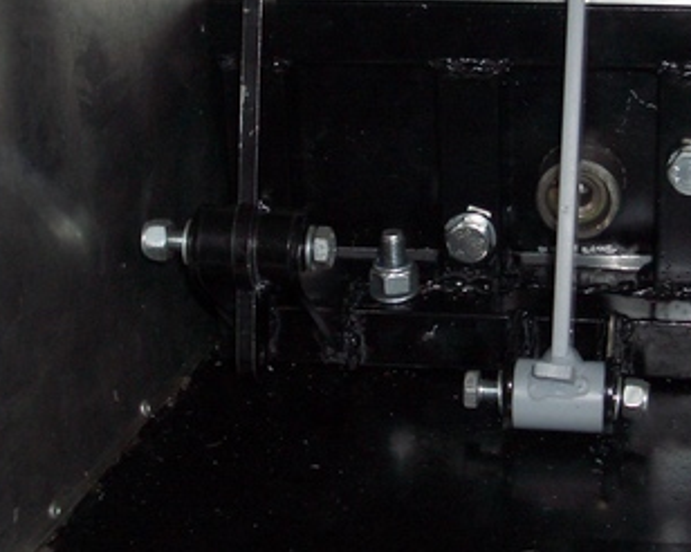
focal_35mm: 71
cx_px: 505
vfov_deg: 21.4
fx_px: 1451
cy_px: 162
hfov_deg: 26.5
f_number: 2.6
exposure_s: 1/60
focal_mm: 5.8
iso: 100
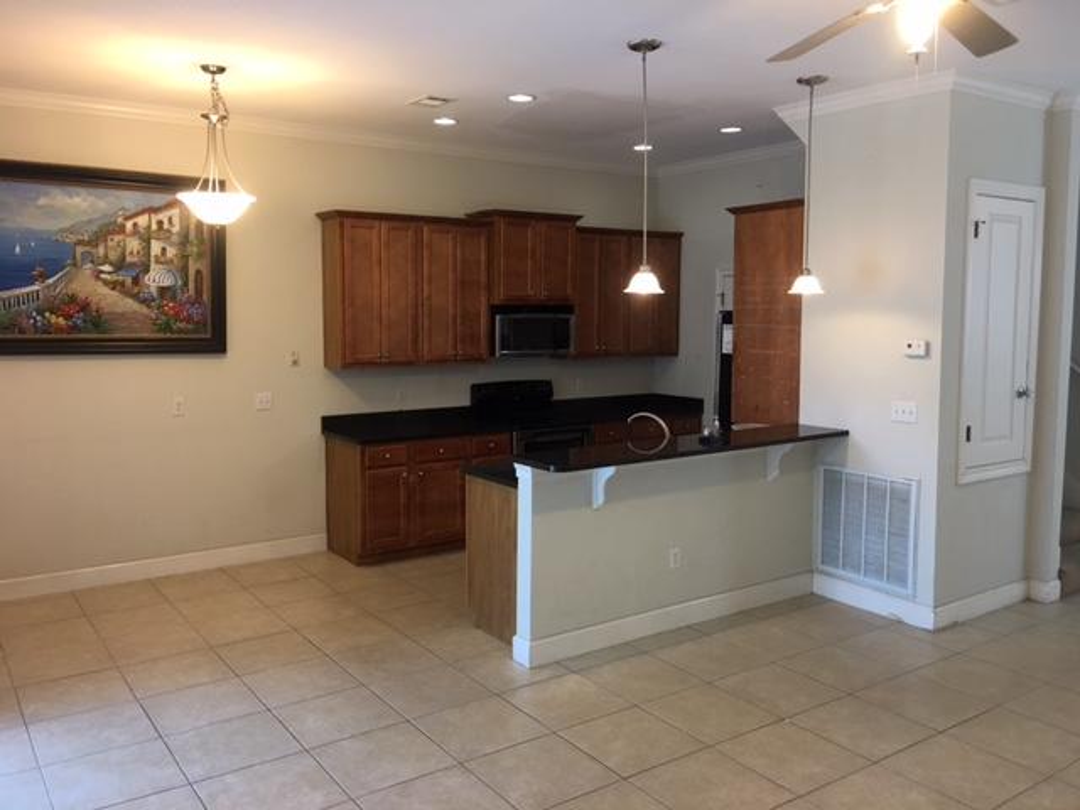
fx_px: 905
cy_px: 405
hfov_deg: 61.7
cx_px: 540
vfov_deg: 48.2
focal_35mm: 29
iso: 40
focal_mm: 4.15
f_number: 2.2
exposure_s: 1/15
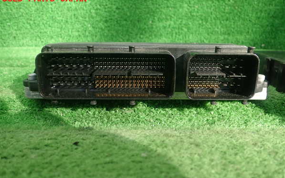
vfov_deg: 39.4
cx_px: 143
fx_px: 249
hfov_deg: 59.6
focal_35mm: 32
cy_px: 100
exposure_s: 1/125
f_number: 2.3
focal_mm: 5.5
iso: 160
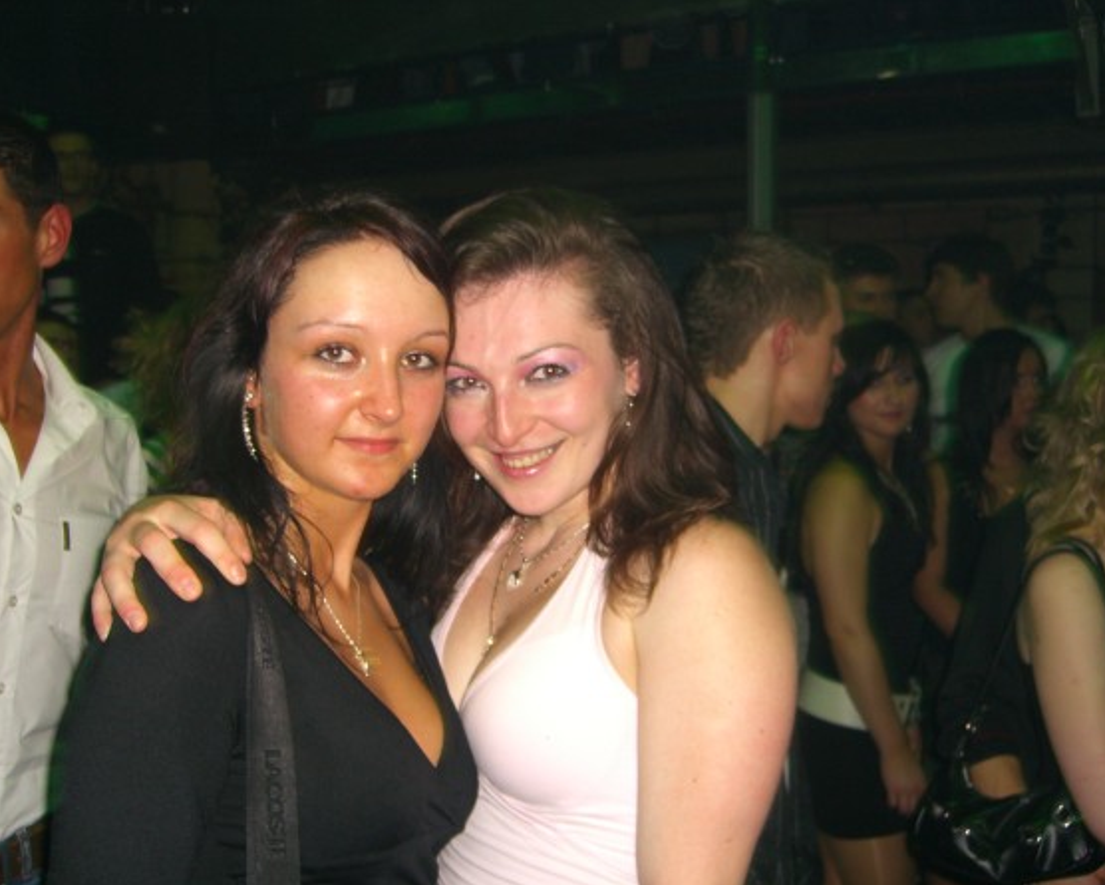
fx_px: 1308
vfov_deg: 37.3
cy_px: 445
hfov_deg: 45.8
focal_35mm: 40
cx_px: 517
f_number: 2.8
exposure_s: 1/60
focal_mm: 7.9
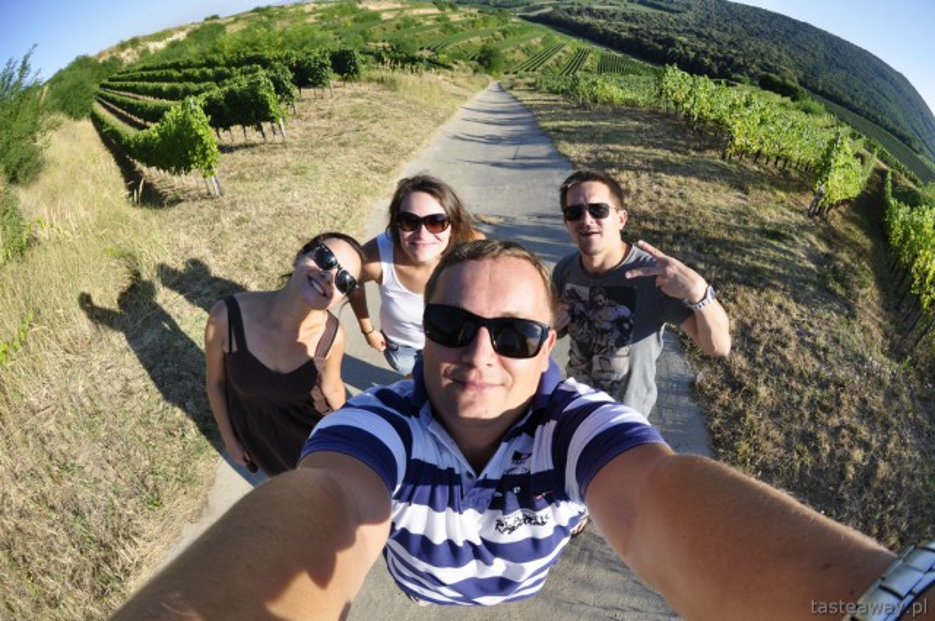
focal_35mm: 16
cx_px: 468
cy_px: 310
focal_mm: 10.5
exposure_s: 1/250
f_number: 10
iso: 220
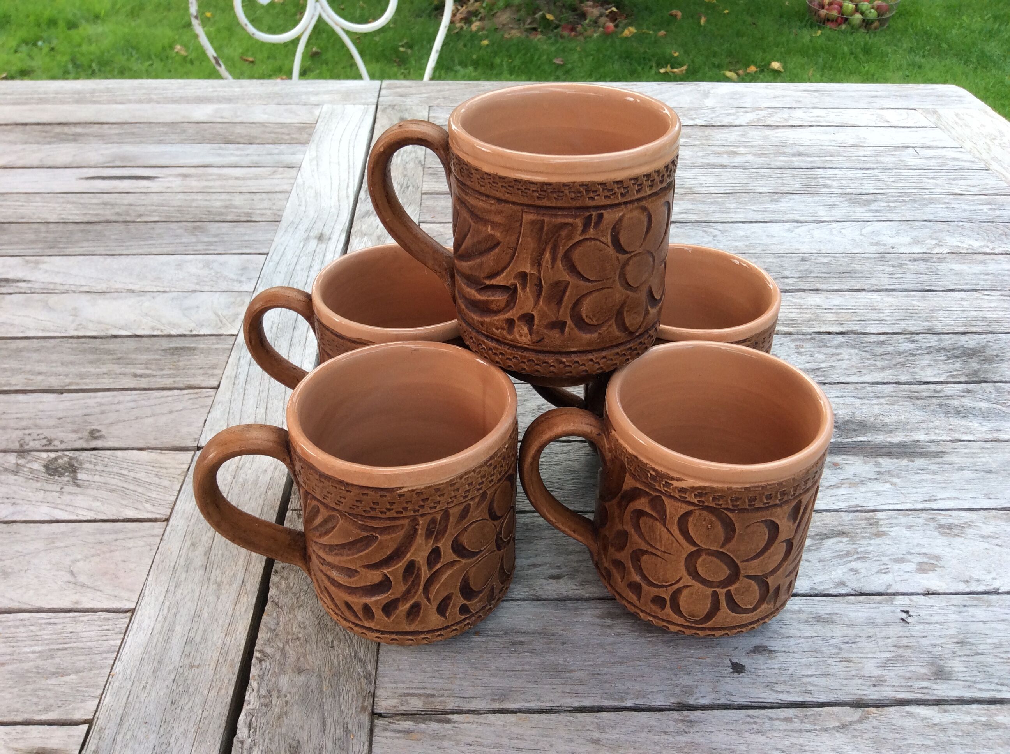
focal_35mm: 32
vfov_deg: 44.1
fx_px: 932
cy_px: 377
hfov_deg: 56.9
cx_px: 505
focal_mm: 3.3
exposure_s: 1/283
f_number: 2.4
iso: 32
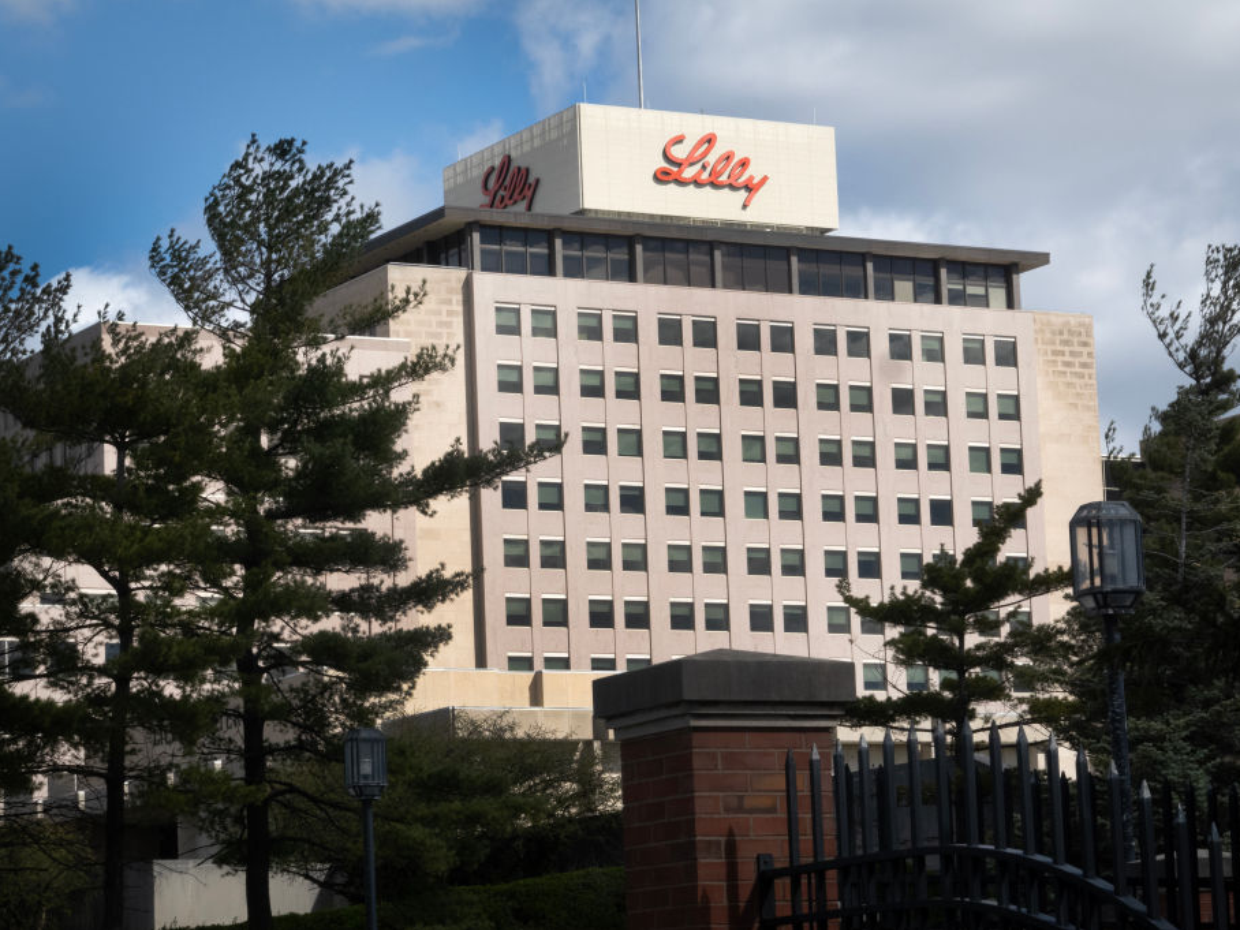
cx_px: 676
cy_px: 465
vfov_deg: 12.9
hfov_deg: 17.1
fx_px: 4119
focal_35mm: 115
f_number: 11
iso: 400
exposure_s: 1/500
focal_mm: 38.86
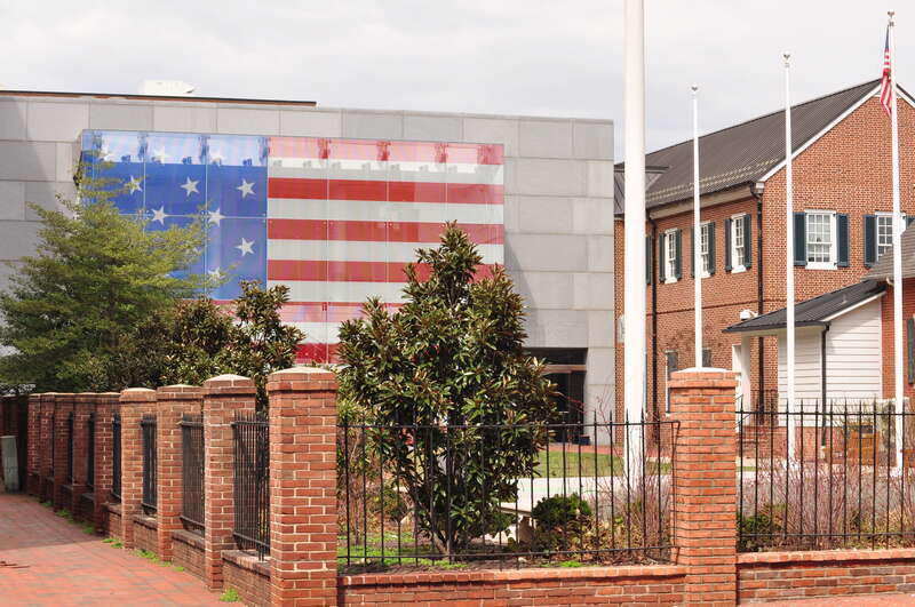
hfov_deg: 27.0
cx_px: 458
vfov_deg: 18.1
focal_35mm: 75
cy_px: 304
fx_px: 1904
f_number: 9
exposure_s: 1/320
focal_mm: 50
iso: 200
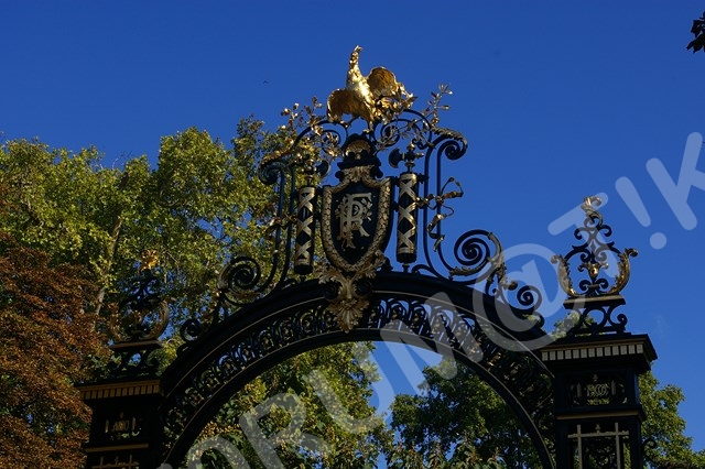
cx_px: 352
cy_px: 234
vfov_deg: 20.1
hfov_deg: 29.9
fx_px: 1321
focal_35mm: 68
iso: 200
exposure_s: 1/350
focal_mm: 45
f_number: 9.5
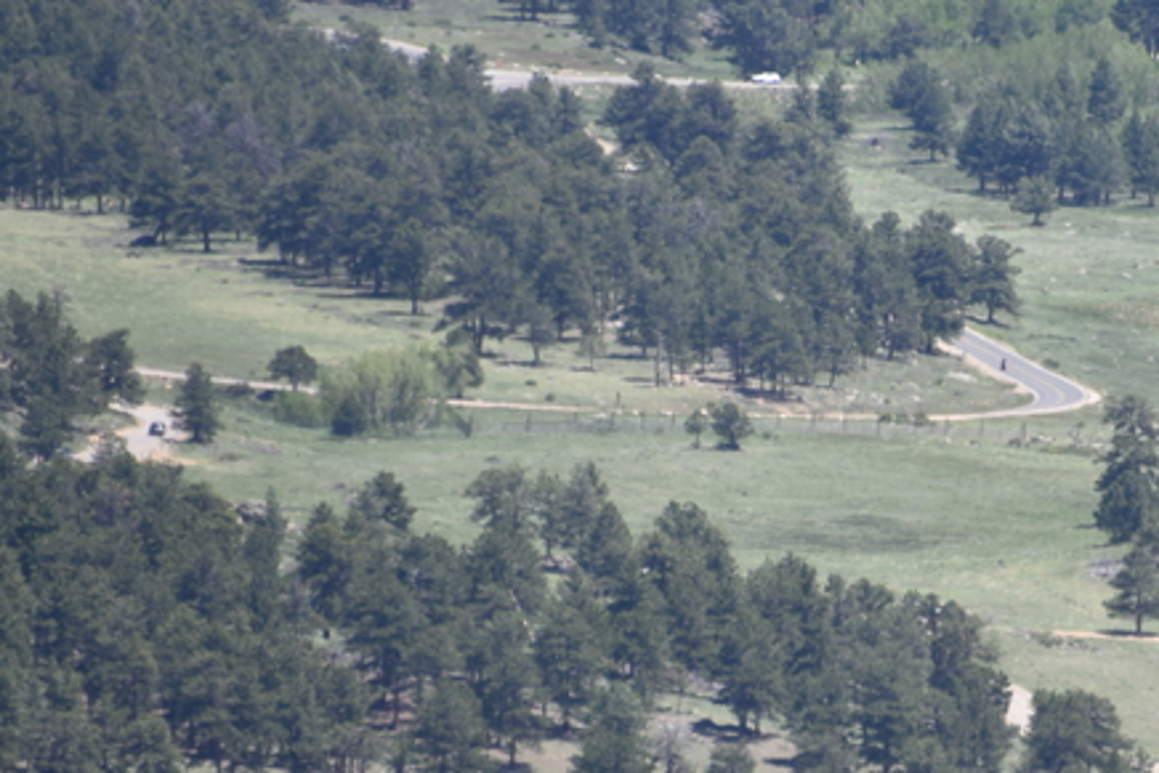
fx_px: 28339
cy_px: 603
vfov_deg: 1.6
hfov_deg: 2.3
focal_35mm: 880
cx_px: 1082
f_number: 5.6
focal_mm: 300
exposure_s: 1/640
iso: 200
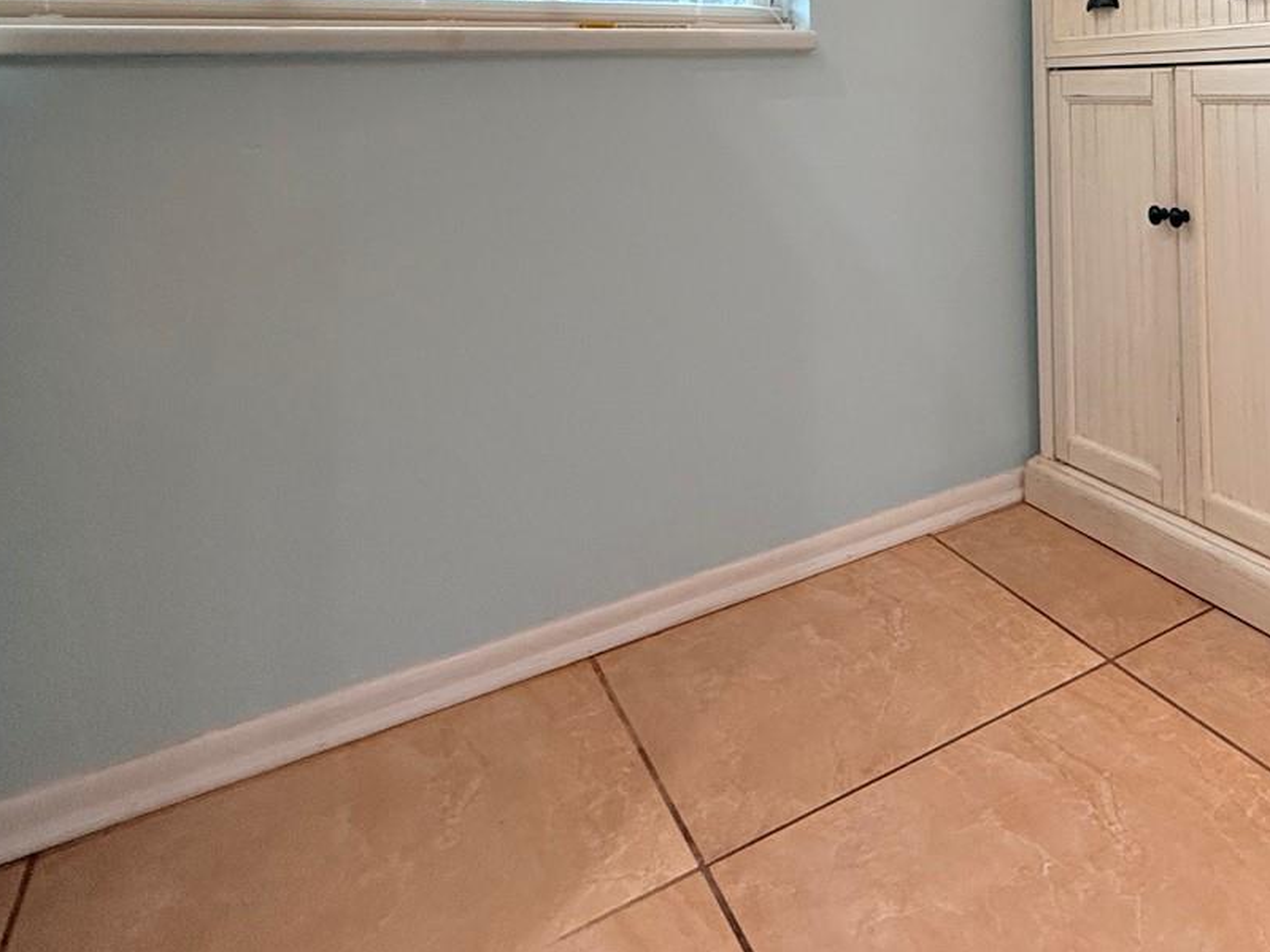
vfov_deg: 43.6
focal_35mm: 28
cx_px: 1202
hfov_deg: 53.3
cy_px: 30
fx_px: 1027
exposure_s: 1/120
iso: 320
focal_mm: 2.22
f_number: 2.2
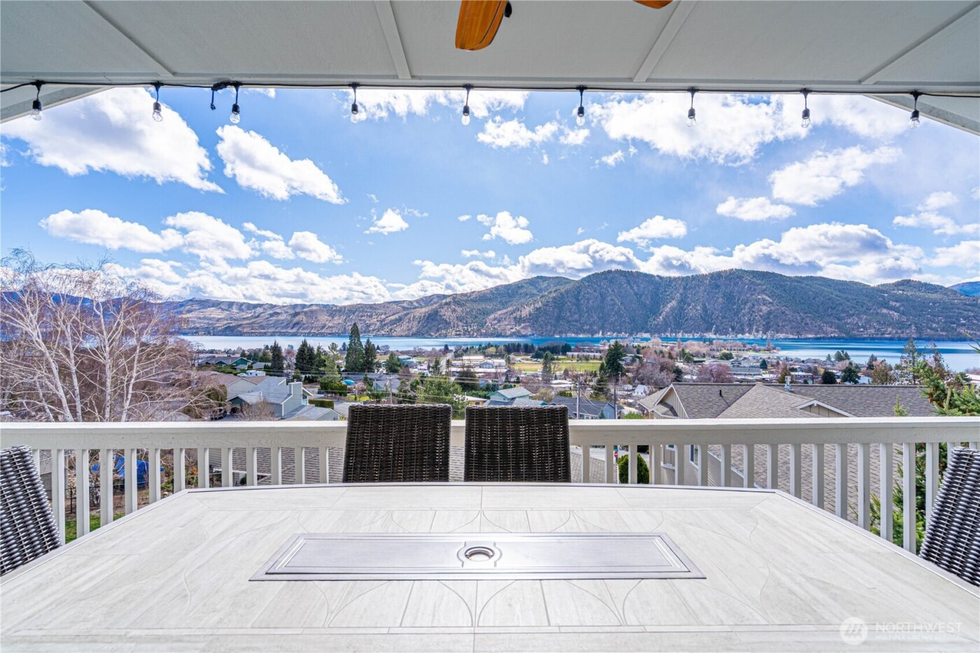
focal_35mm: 16
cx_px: 490
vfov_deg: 73.7
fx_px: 435
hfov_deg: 96.7
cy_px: 326
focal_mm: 16
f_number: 8
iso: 200
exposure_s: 1/2500
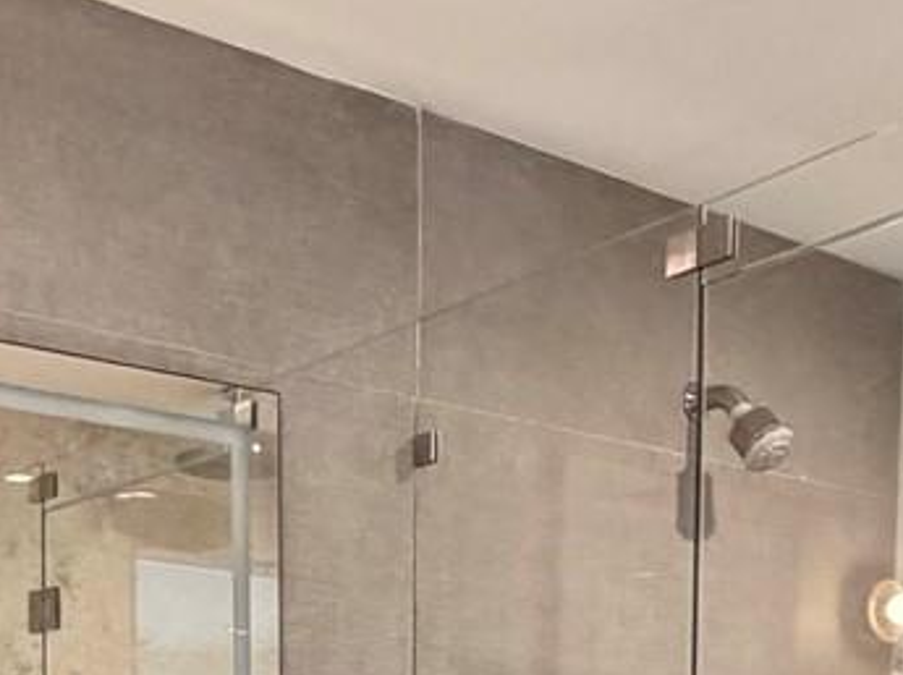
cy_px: 1020
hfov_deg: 29.5
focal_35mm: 65
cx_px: 249
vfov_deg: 19.5
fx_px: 1694
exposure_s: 1/60
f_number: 2.2
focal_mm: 2.22
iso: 500
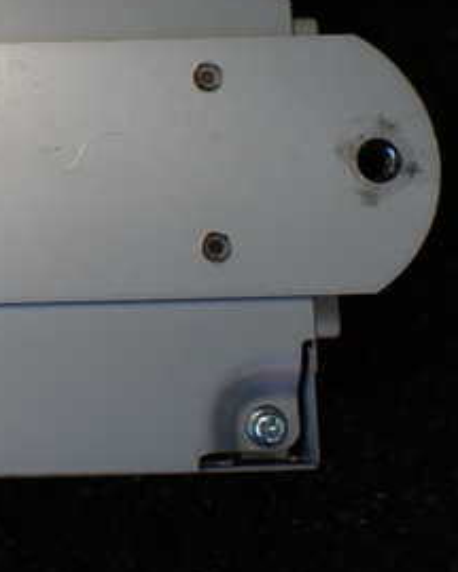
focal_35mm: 65
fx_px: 1101
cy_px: 163
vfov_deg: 28.8
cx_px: -21
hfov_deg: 22.4
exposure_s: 1/160
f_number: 2.3
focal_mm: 5.4
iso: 100
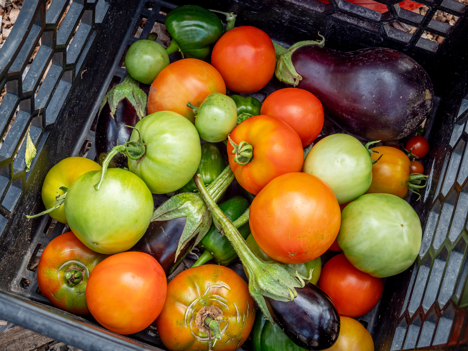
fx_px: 676
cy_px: 176
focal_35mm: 50
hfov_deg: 38.2
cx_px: 234
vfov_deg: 29.1
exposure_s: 1/160
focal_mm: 25
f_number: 8
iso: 320
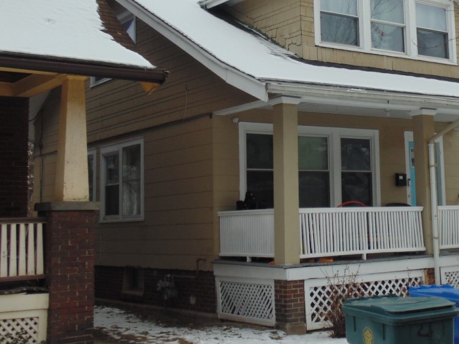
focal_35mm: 62
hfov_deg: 30.7
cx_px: 336
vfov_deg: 23.5
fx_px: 822
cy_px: 102
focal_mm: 7.4
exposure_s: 1/320
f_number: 3.6
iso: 80
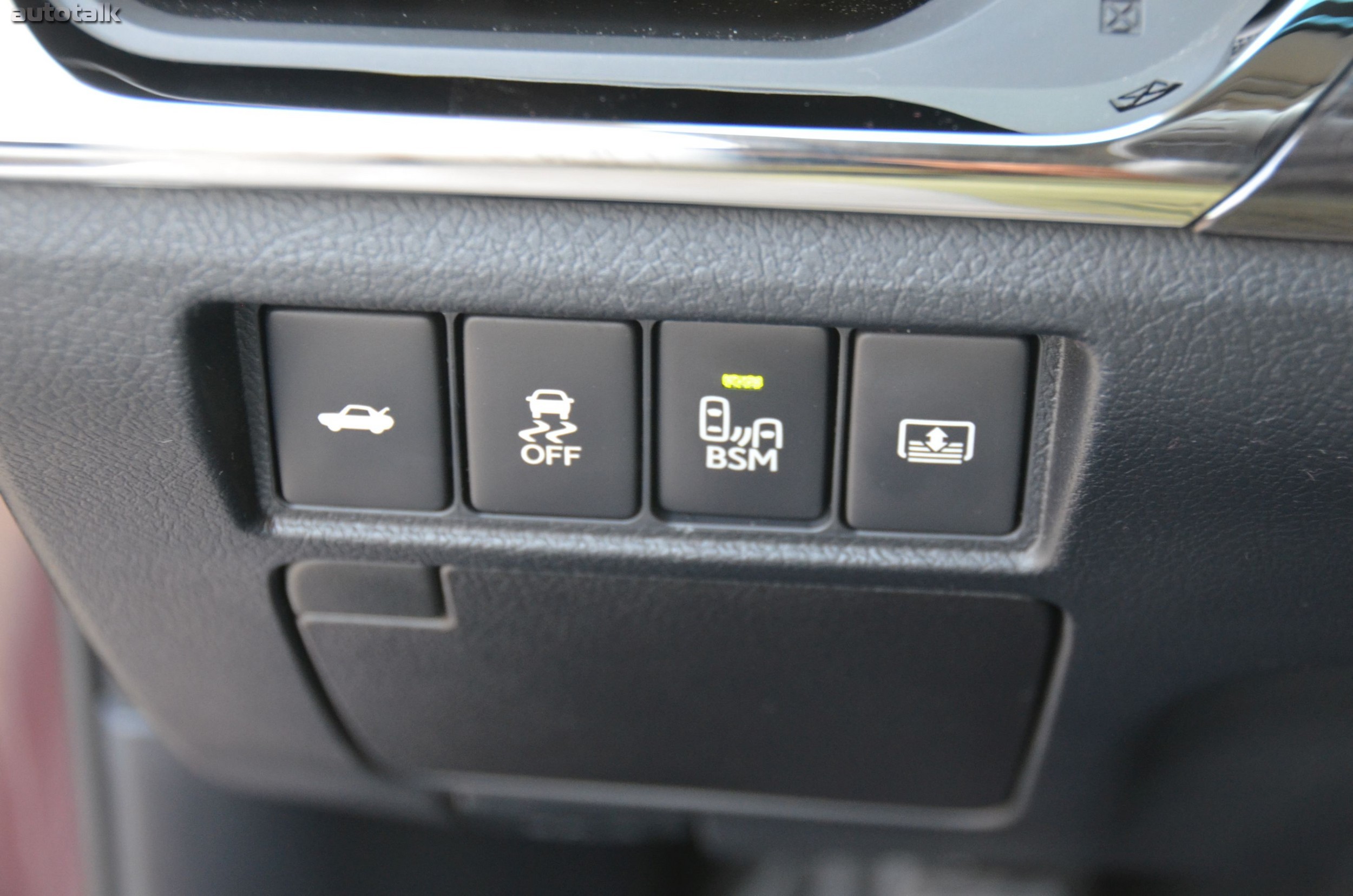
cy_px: 448
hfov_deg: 22.0
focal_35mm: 93
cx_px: 676
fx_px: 3488
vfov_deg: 14.6
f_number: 4.8
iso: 1600
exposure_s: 1/15
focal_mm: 62
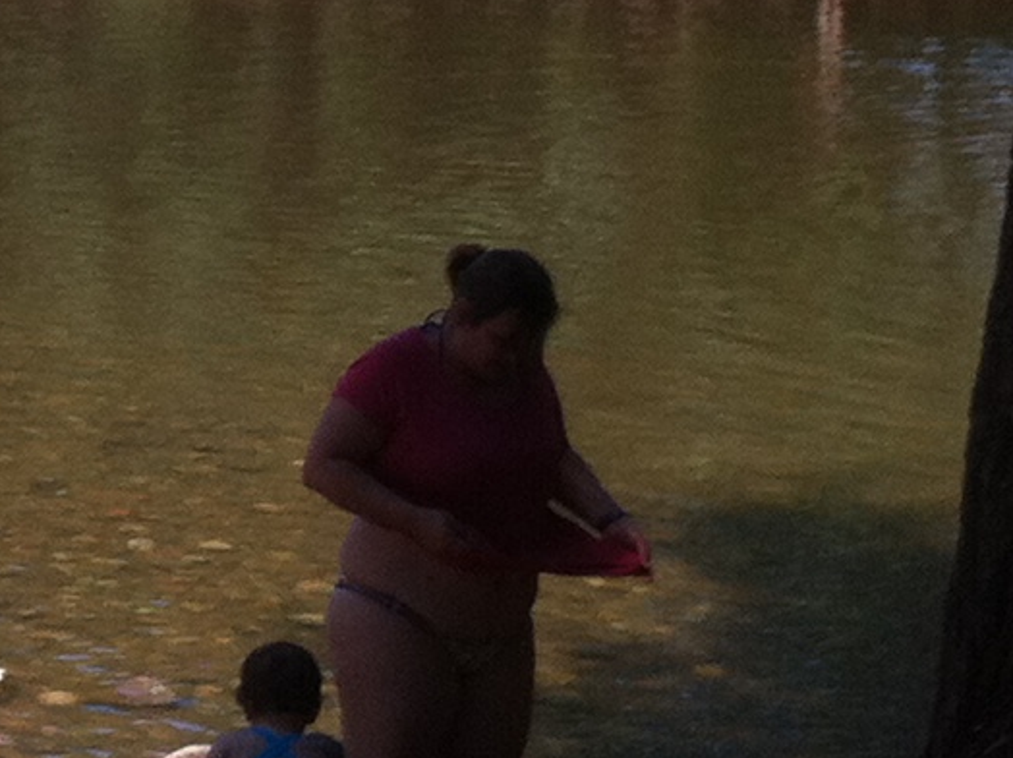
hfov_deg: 11.1
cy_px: -491
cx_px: -439
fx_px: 5058
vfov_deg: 8.3
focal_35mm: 173
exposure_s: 1/616
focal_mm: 3.85
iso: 80
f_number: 2.8
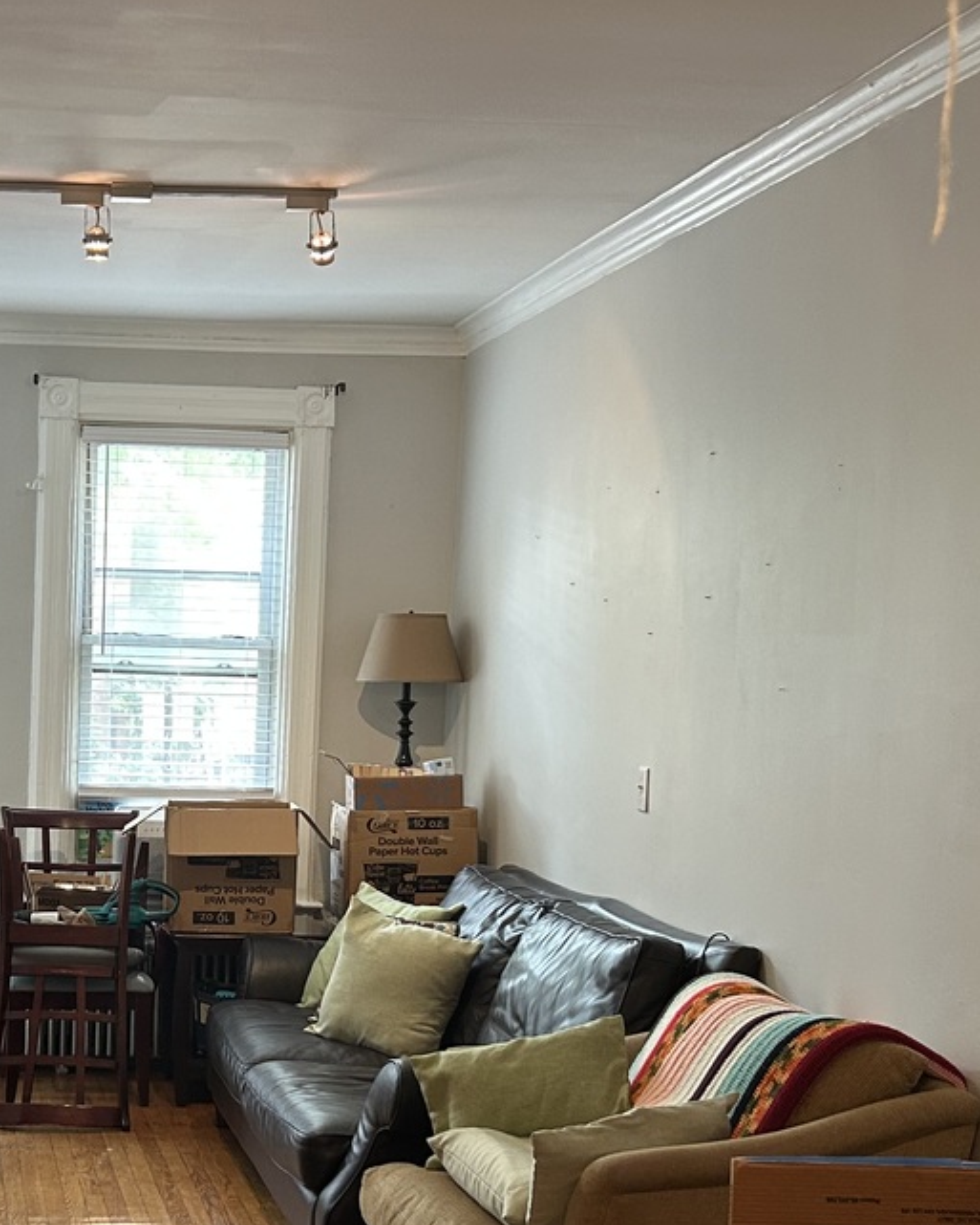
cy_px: 780
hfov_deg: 26.1
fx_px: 2066
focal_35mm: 57
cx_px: 170
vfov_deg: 32.8
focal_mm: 5.7
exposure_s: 1/60
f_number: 1.5
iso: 125
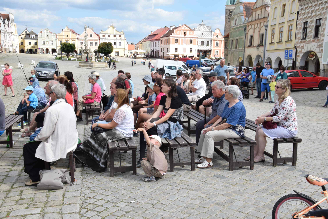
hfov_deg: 49.5
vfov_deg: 34.3
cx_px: 164
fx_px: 356
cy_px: 110
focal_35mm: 39
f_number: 18
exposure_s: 1/100
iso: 400
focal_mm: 26
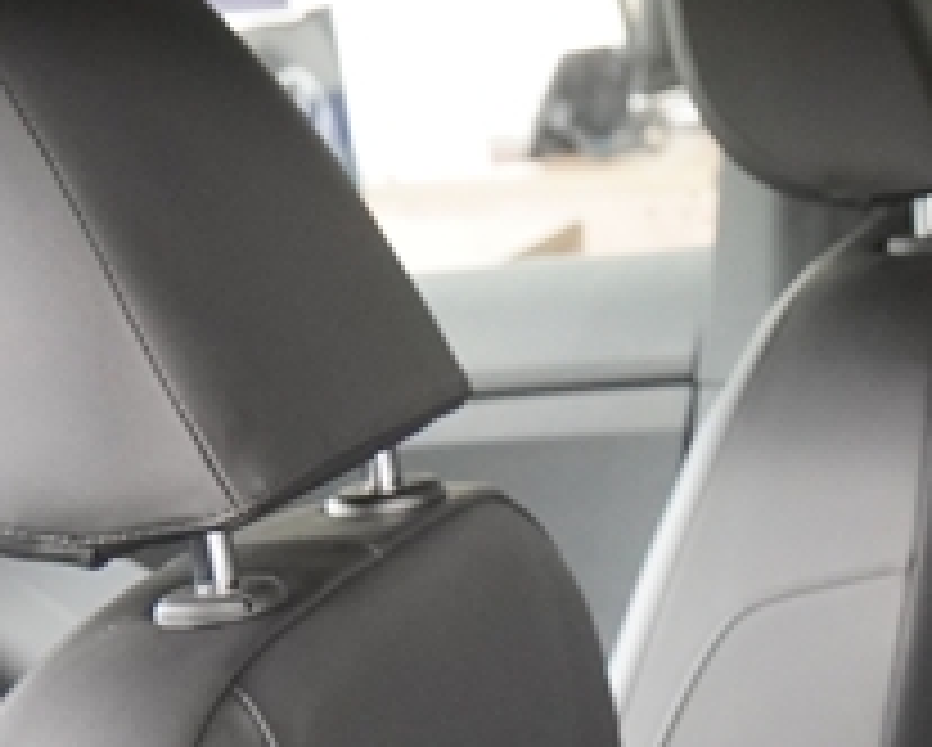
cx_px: 1414
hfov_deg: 13.6
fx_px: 3653
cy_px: 1118
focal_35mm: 132
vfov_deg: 11.2
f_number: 4
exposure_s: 1/160
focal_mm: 19
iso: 1600
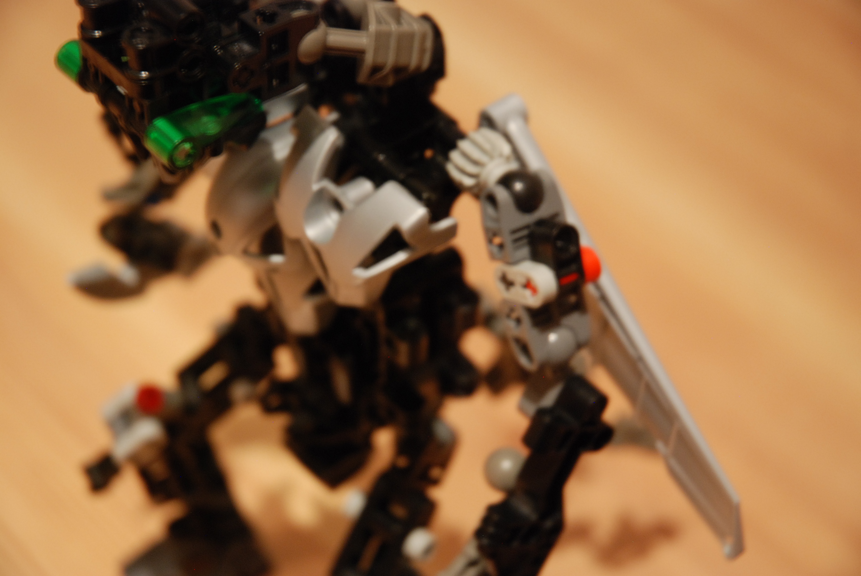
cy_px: 288
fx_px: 2514
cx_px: 430
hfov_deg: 19.4
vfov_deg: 13.1
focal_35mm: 105
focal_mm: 70
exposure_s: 1/2
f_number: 4.5
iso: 500
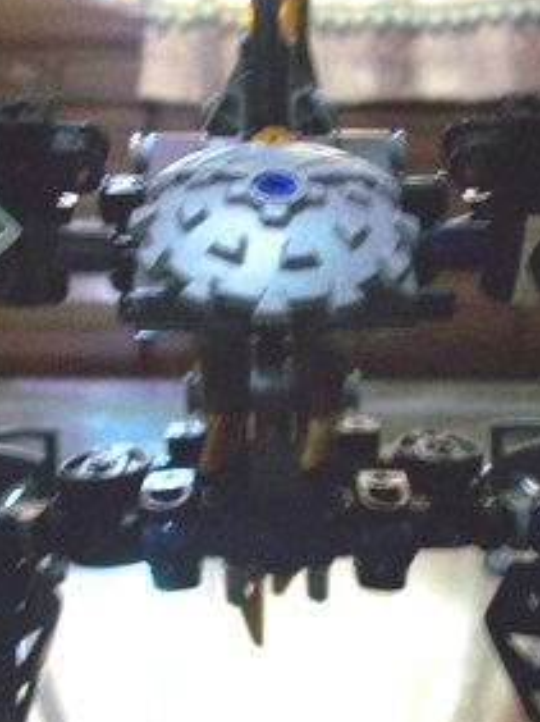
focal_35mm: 52
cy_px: 361
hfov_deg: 28.0
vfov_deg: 36.8
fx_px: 1083
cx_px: 282
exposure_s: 1/5
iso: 160
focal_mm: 5.7
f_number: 2.8
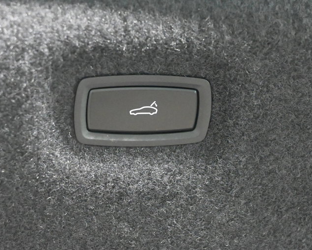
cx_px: 157
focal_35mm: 85
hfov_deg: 22.5
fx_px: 785
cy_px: 125
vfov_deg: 18.1
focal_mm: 50
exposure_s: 1/60
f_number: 6.3
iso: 12800
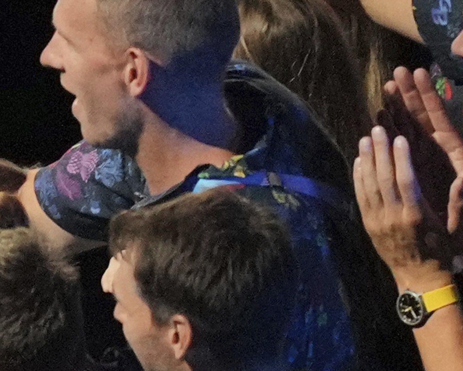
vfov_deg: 0.5
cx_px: -655
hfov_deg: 0.6
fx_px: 42969
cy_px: 241
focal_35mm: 3136
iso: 5000
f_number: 2.8
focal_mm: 400
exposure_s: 1/1000
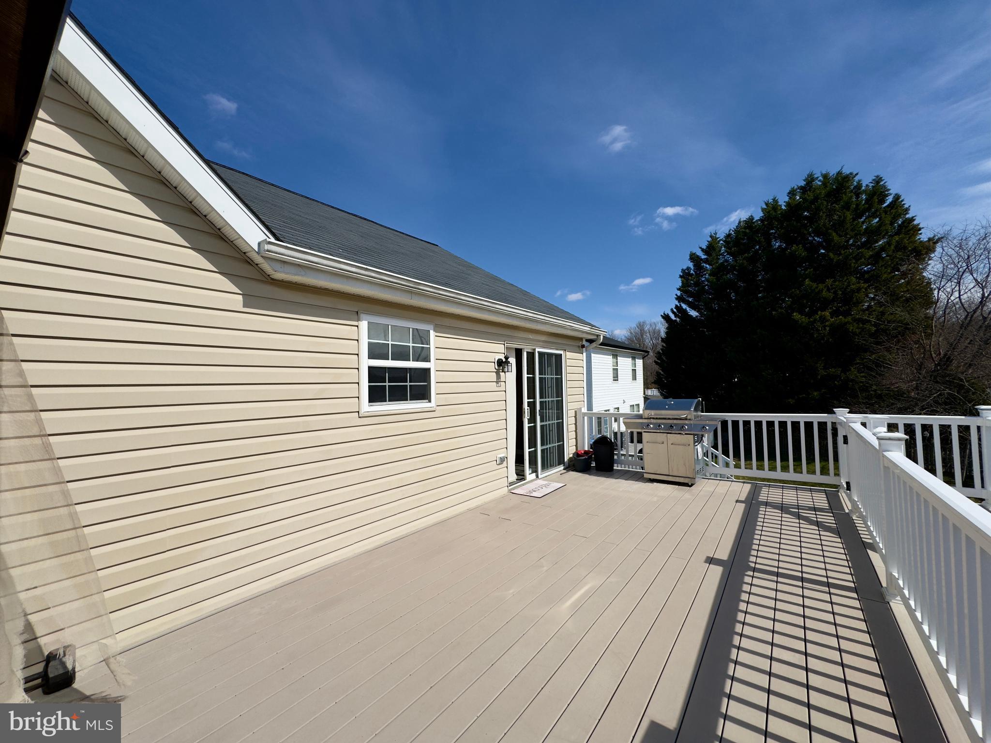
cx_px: 496
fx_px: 401
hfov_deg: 102.1
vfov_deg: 85.7
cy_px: 372
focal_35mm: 14
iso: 40
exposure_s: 1/4132
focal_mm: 2.22
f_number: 2.2
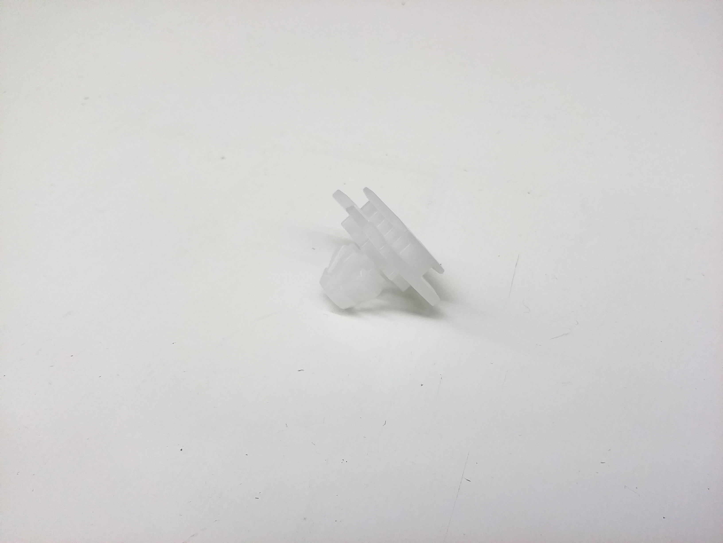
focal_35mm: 32
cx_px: 362
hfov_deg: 56.8
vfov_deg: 44.2
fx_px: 668
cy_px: 272
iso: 200
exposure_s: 1/30
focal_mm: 3.4
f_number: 2.4
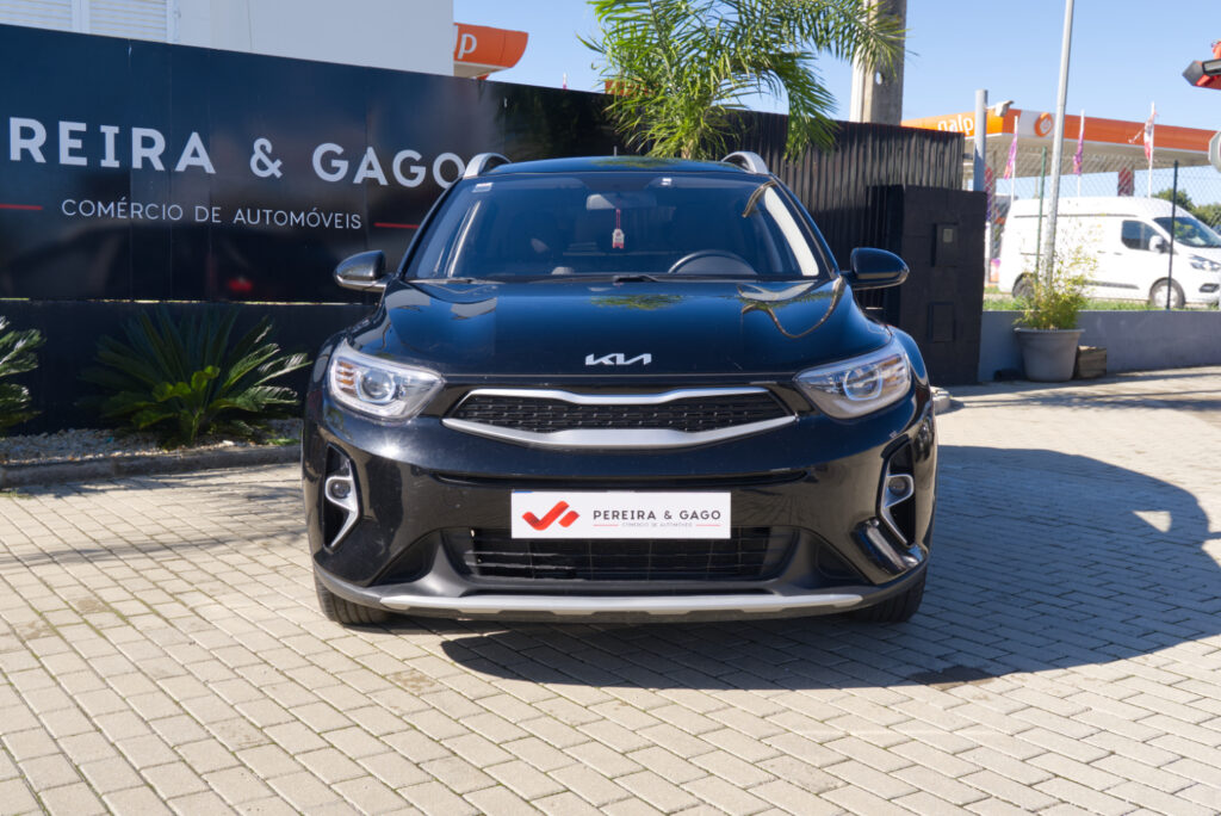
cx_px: 610
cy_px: 408
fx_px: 1256
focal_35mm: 37
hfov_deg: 51.9
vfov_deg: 36.0
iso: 160
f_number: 7.1
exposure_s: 1/180
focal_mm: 24.9
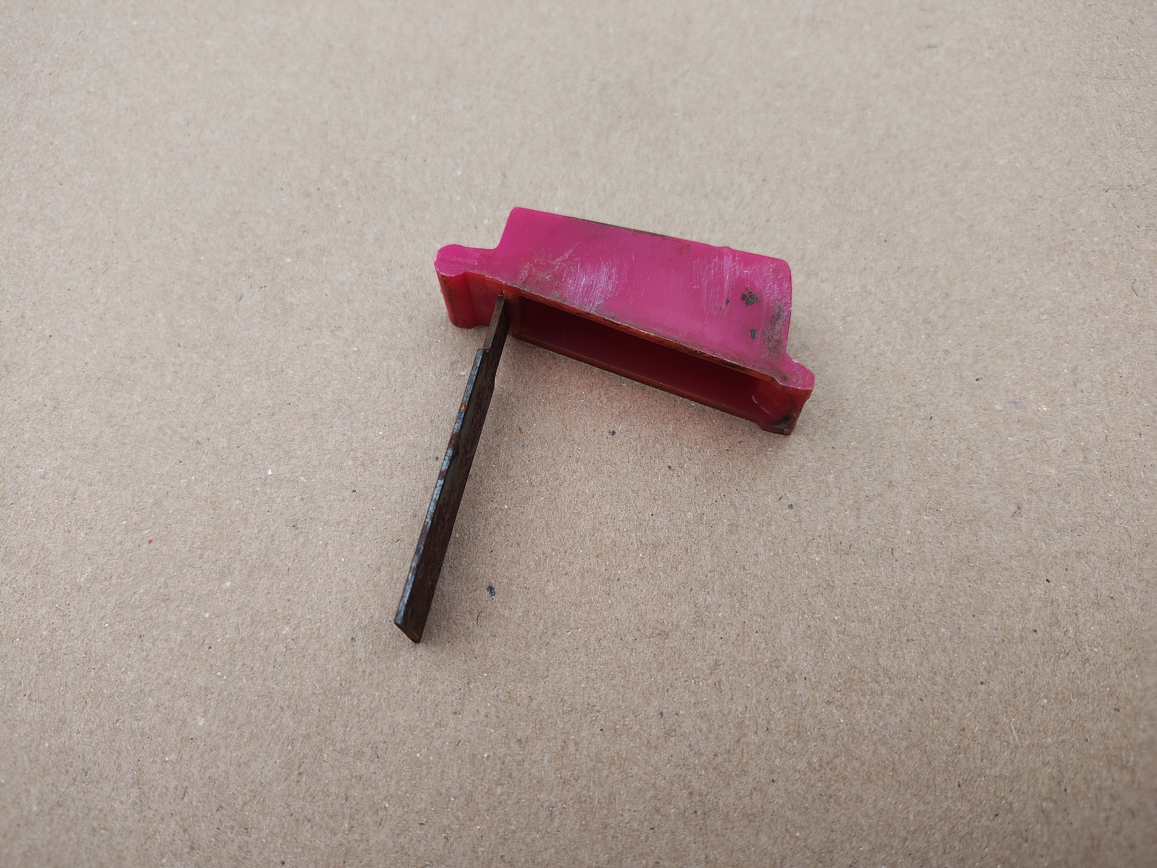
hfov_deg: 71.6
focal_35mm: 24
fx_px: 802
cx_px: 578
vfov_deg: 56.8
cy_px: 434
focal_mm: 5.56
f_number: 1.8
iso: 100
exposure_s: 1/445
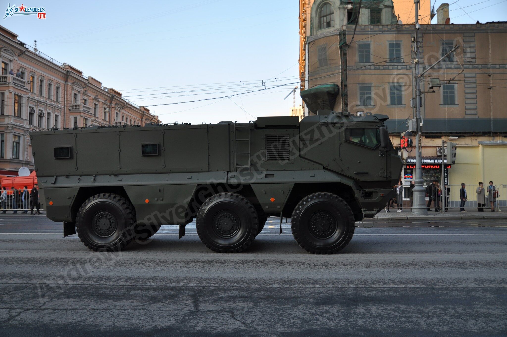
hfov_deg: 53.2
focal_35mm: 36
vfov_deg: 36.8
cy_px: 168
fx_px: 506
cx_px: 254
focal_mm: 24
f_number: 2.8
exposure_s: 1/250
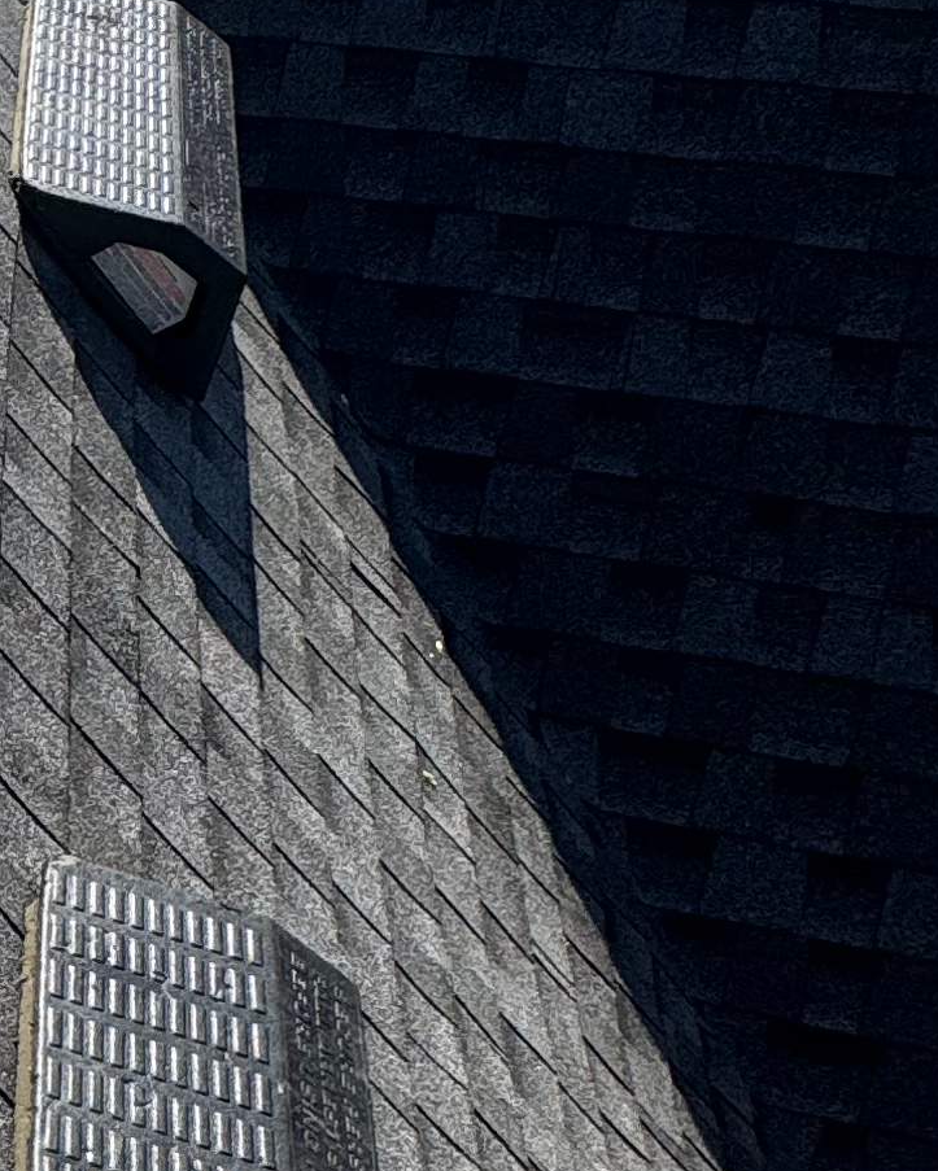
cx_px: -987
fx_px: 2116
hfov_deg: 17.3
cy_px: 587
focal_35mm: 61
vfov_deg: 31.0
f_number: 2.2
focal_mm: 2.22
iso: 40
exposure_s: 1/1063
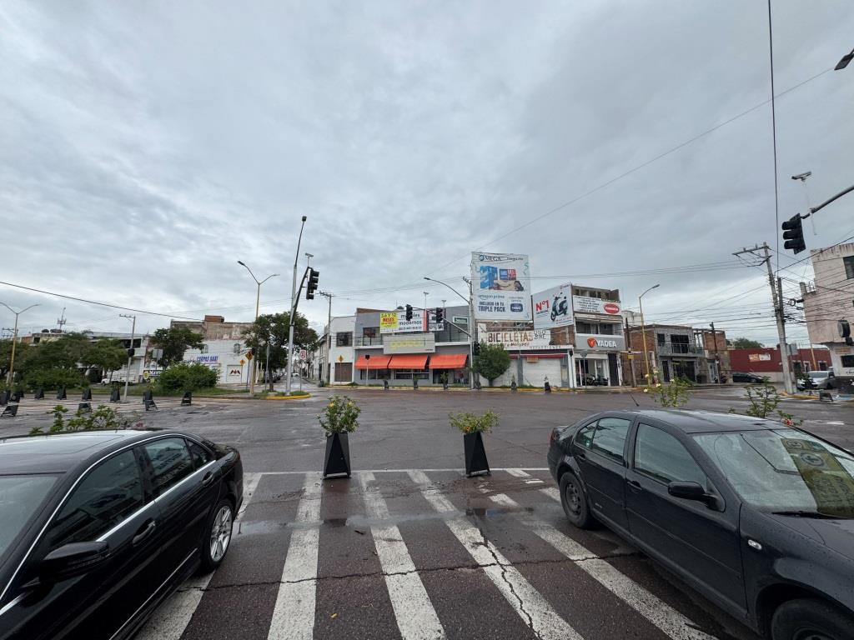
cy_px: 320
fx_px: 345
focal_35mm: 14
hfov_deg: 102.1
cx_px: 427
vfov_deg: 85.7
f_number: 2.2
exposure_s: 1/1709
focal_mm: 2.22
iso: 50
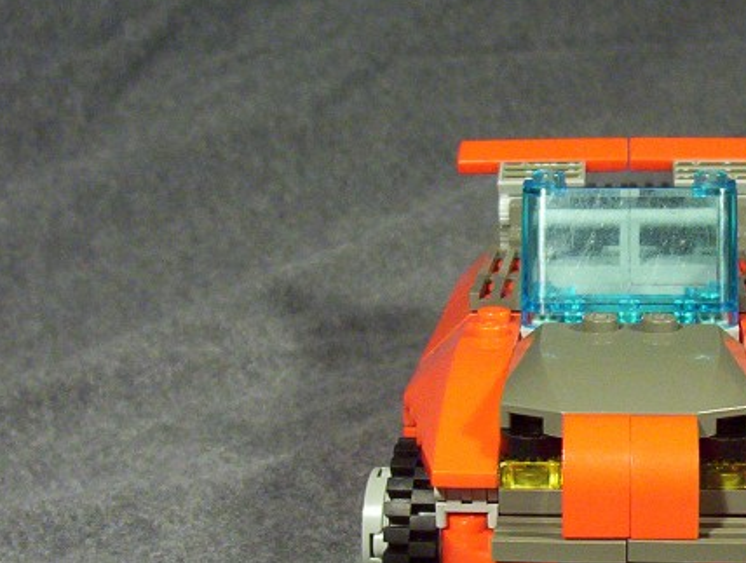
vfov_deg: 18.0
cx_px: 617
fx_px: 1771
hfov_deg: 23.4
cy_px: 392
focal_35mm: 82
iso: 200
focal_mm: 5.77
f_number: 2.73
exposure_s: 1/25.9
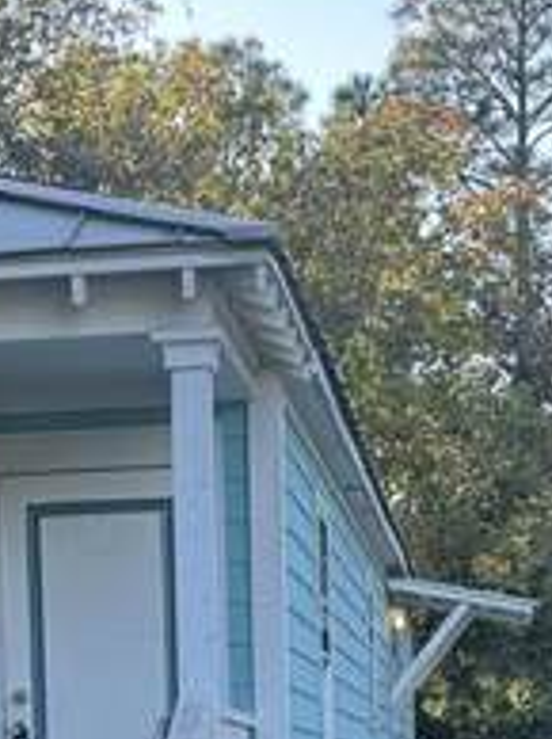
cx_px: 110
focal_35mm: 119
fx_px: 2536
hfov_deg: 12.4
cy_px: 922
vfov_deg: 15.8
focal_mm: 6.86
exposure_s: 1/872
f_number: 1.78
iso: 80
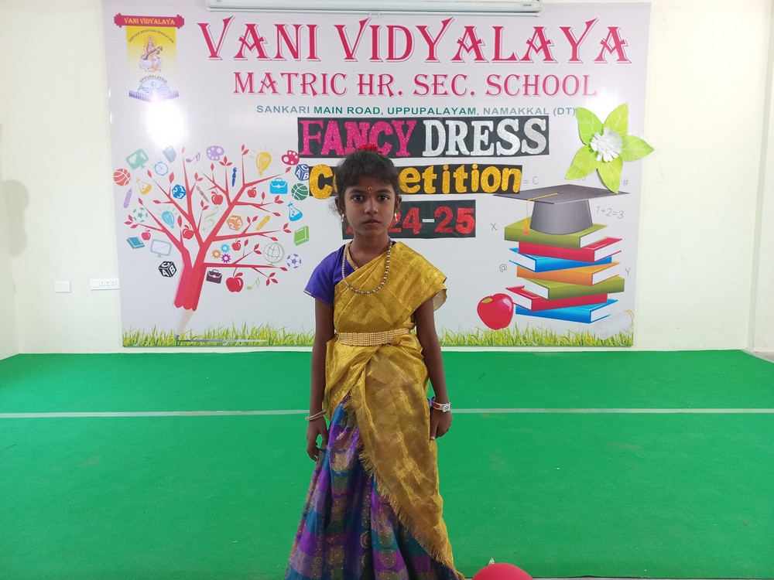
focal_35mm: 25
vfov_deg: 54.9
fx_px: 559
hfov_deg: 69.4
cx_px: 387
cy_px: 290
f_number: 1.8
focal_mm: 4.6
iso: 200
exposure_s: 1/33.3
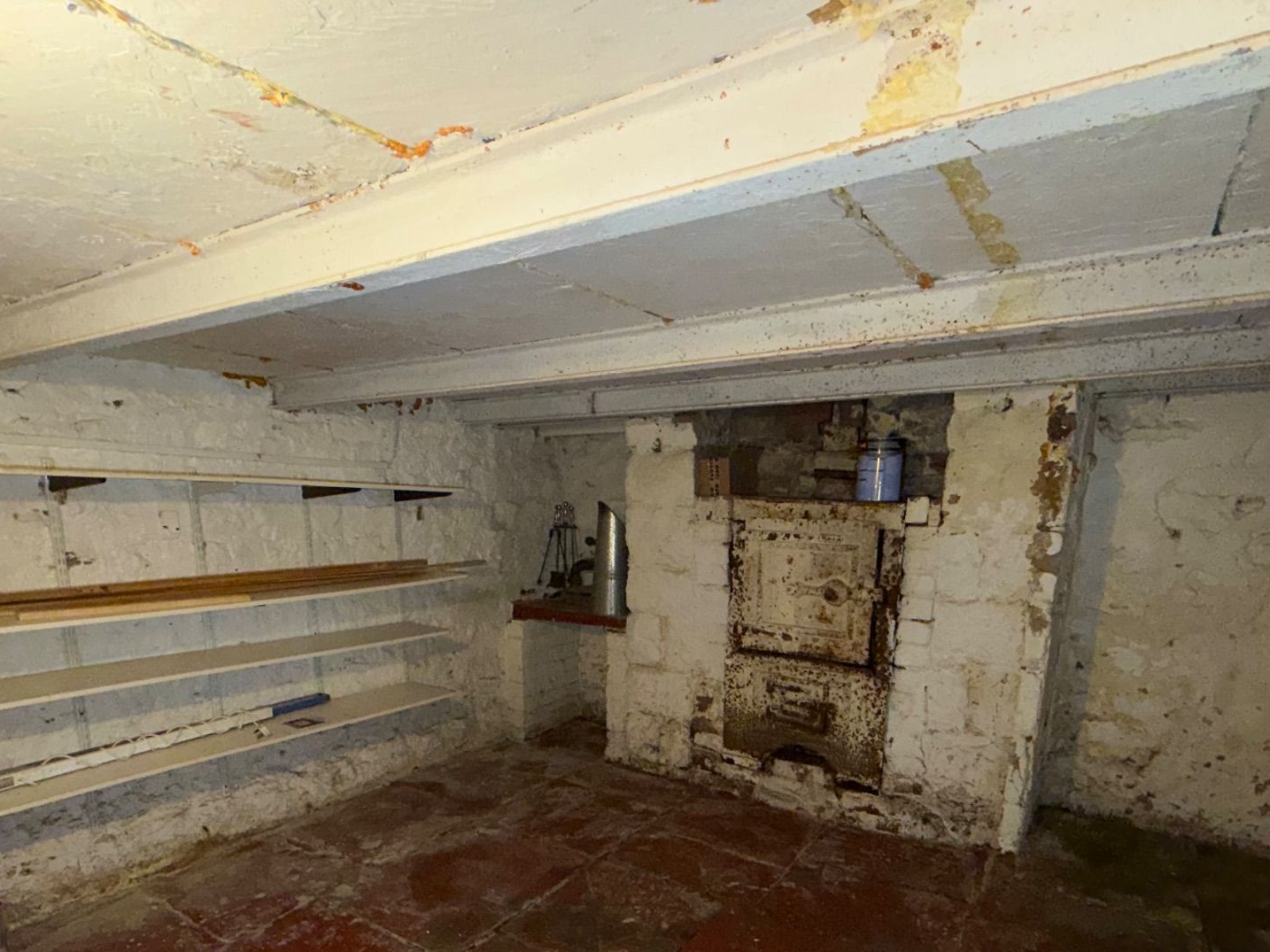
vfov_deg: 63.5
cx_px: 642
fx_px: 734
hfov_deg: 81.8
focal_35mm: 20
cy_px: 666
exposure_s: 1/50
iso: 250
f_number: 2.2
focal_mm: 2.22
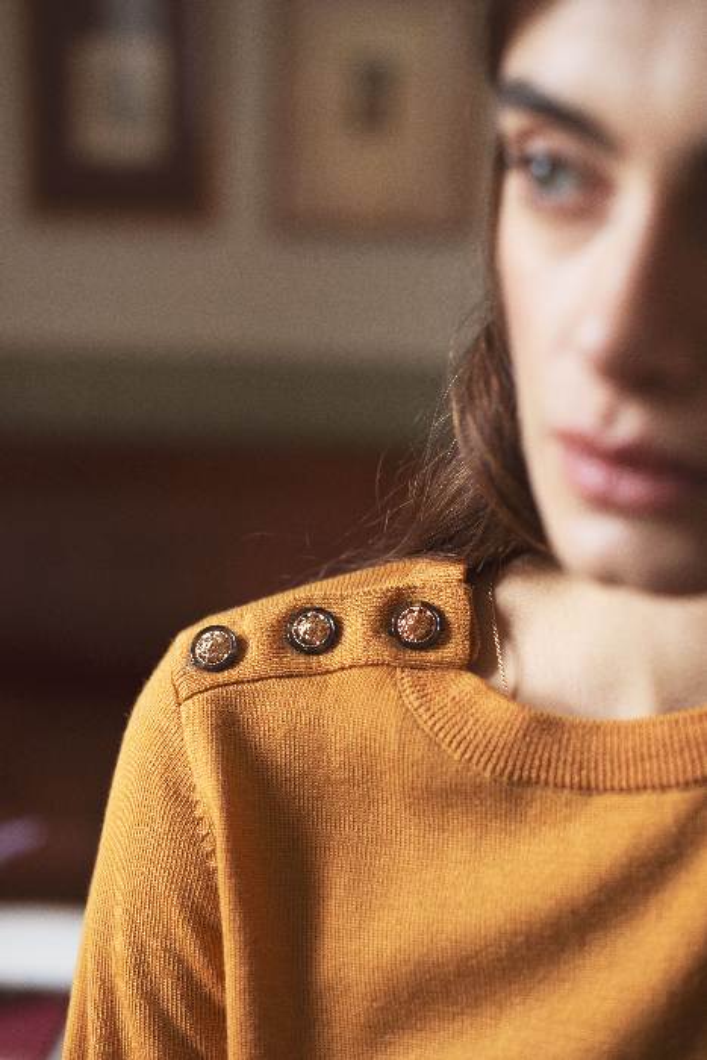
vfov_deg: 39.6
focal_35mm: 50
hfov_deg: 27.0
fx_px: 1472
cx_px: 354
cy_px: 530
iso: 800
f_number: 2.8
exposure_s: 1/125
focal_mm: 50
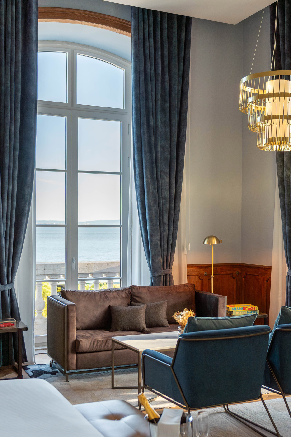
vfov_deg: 41.8
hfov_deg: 28.6
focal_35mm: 47
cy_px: 250
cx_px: 173
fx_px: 570
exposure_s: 1/500
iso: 320
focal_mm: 30
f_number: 2.8
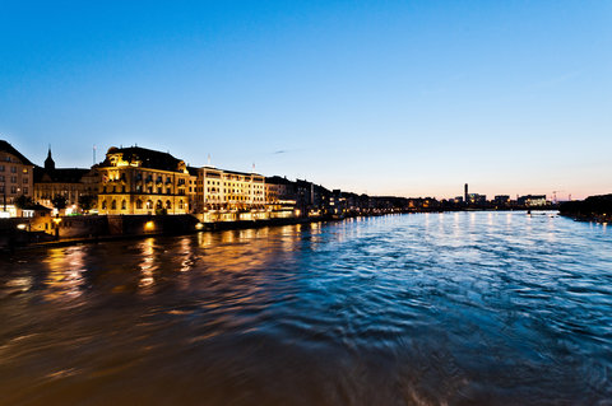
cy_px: 203
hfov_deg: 96.8
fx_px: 272
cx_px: 306
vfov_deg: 73.6
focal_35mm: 16
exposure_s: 1/1.67
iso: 400
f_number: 7.1
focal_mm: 16
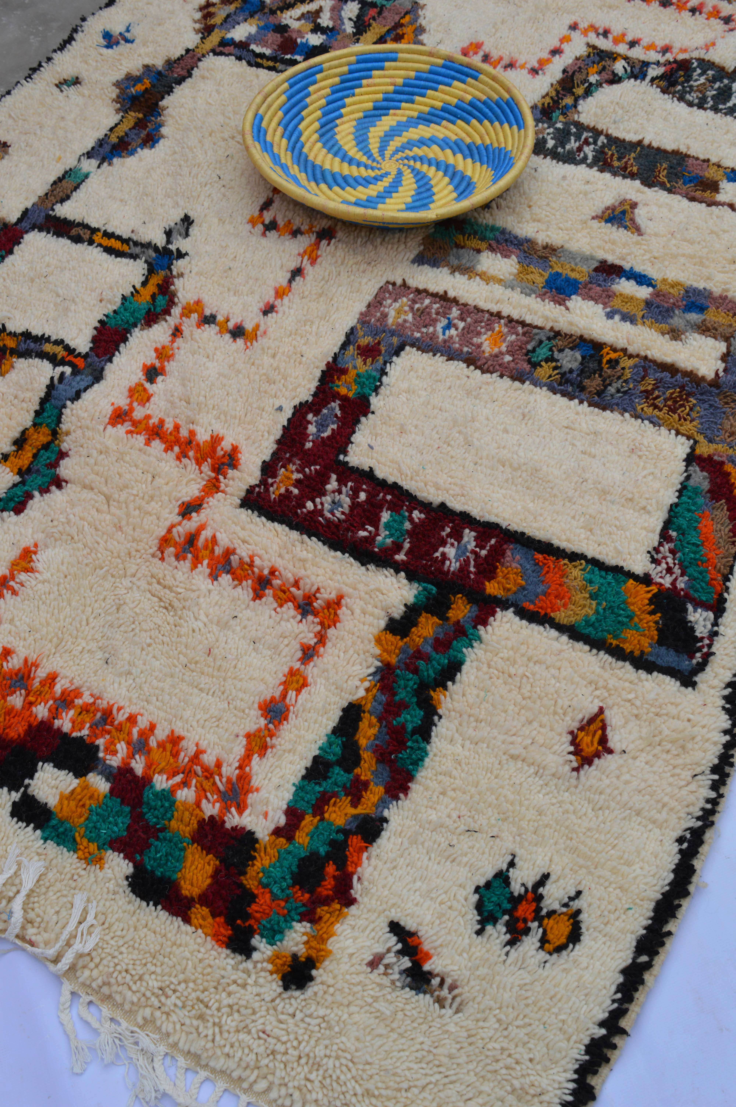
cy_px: 554
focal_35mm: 36
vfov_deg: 53.2
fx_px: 1106
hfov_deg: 36.8
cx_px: 368
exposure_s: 1/200
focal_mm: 24
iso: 100
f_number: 8
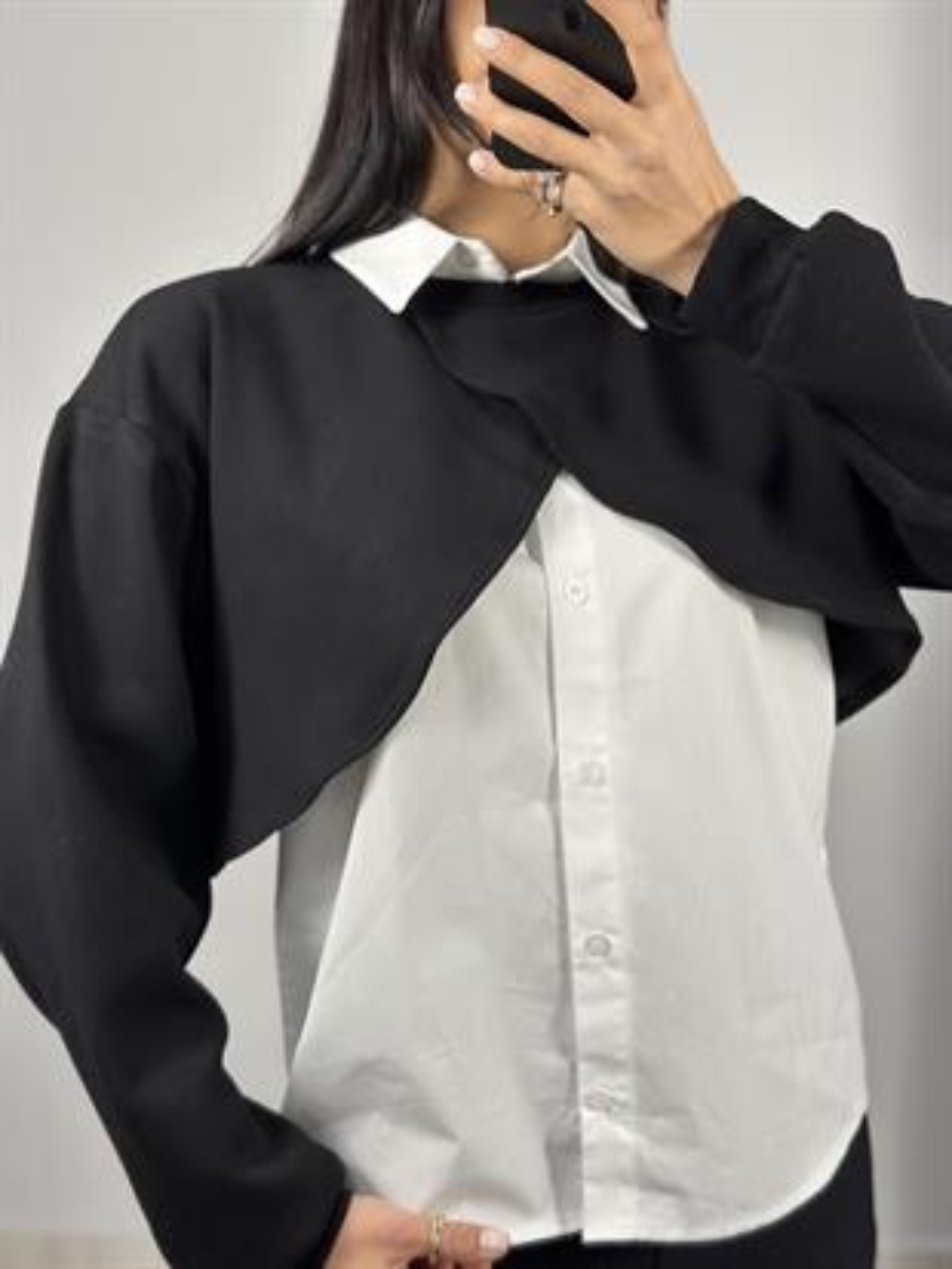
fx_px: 1759
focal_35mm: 48
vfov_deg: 39.6
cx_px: 476
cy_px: 634
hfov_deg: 30.3
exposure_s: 1/100
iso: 80
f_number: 1.78
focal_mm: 6.86
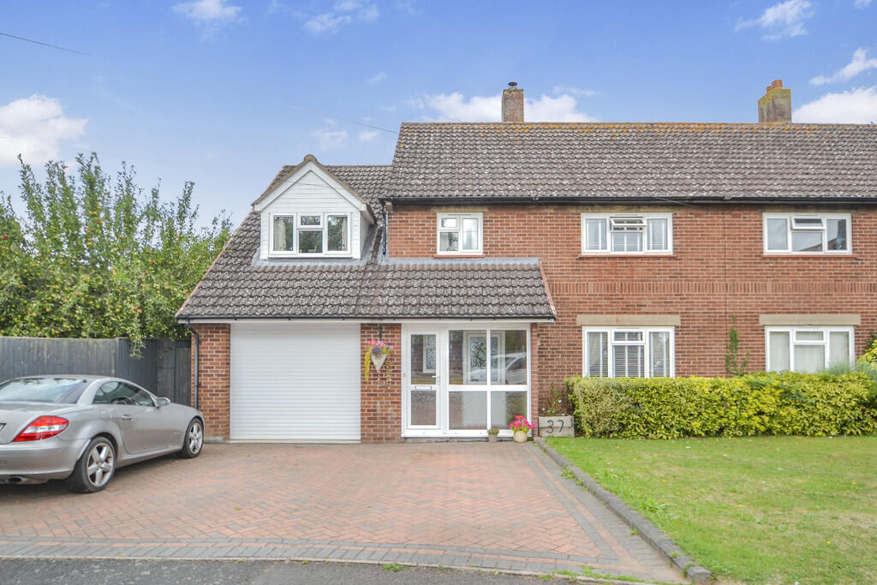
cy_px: 292
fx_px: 512
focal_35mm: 21
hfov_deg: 81.2
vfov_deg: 59.5
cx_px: 438
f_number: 5.6
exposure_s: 1/200
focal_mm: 14
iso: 100
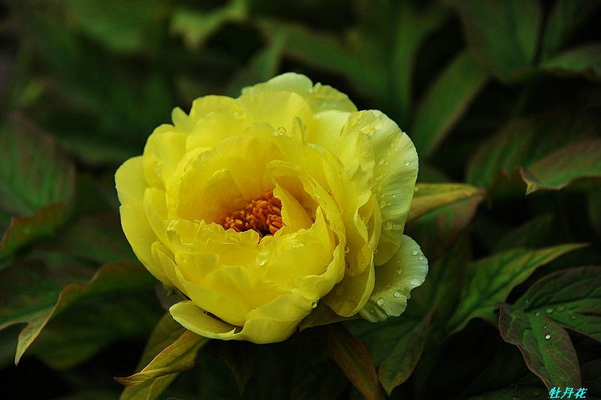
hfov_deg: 15.2
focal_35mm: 135
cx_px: 300
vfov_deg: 10.2
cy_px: 200
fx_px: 2253
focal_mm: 135
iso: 800
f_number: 5.6
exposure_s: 1/1600
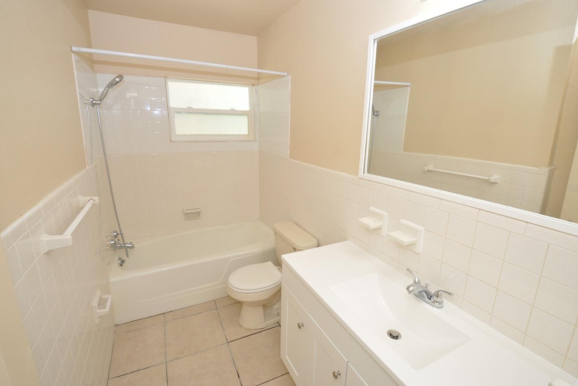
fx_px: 257
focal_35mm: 16
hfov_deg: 96.7
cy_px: 188
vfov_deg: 73.7
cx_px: 294
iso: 400
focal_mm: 10
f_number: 5
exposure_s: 1/100
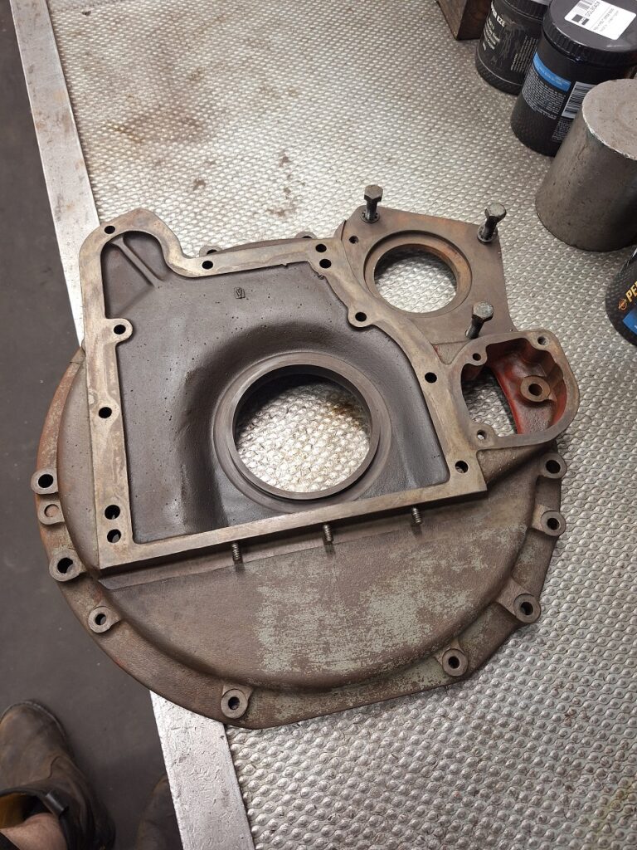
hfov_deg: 58.9
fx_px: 564
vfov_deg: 73.9
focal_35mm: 23
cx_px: 318
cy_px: 425
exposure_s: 1/50
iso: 125
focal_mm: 5.54
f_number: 1.8
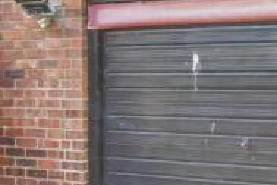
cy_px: 81
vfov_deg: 23.0
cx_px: 316
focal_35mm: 59
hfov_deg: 29.9
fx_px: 454
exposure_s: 1/40
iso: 160
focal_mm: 11.5
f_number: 8
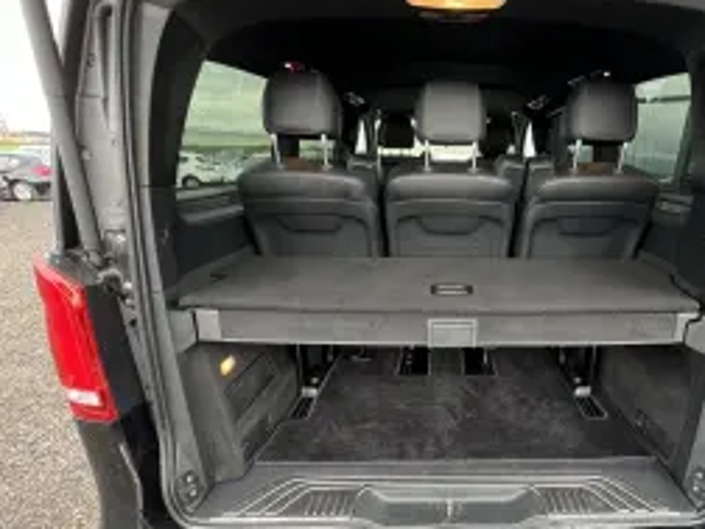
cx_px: 456
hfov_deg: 79.7
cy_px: 294
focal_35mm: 20
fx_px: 407
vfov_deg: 65.8
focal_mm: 2.22
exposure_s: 1/60
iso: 320
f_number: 2.2
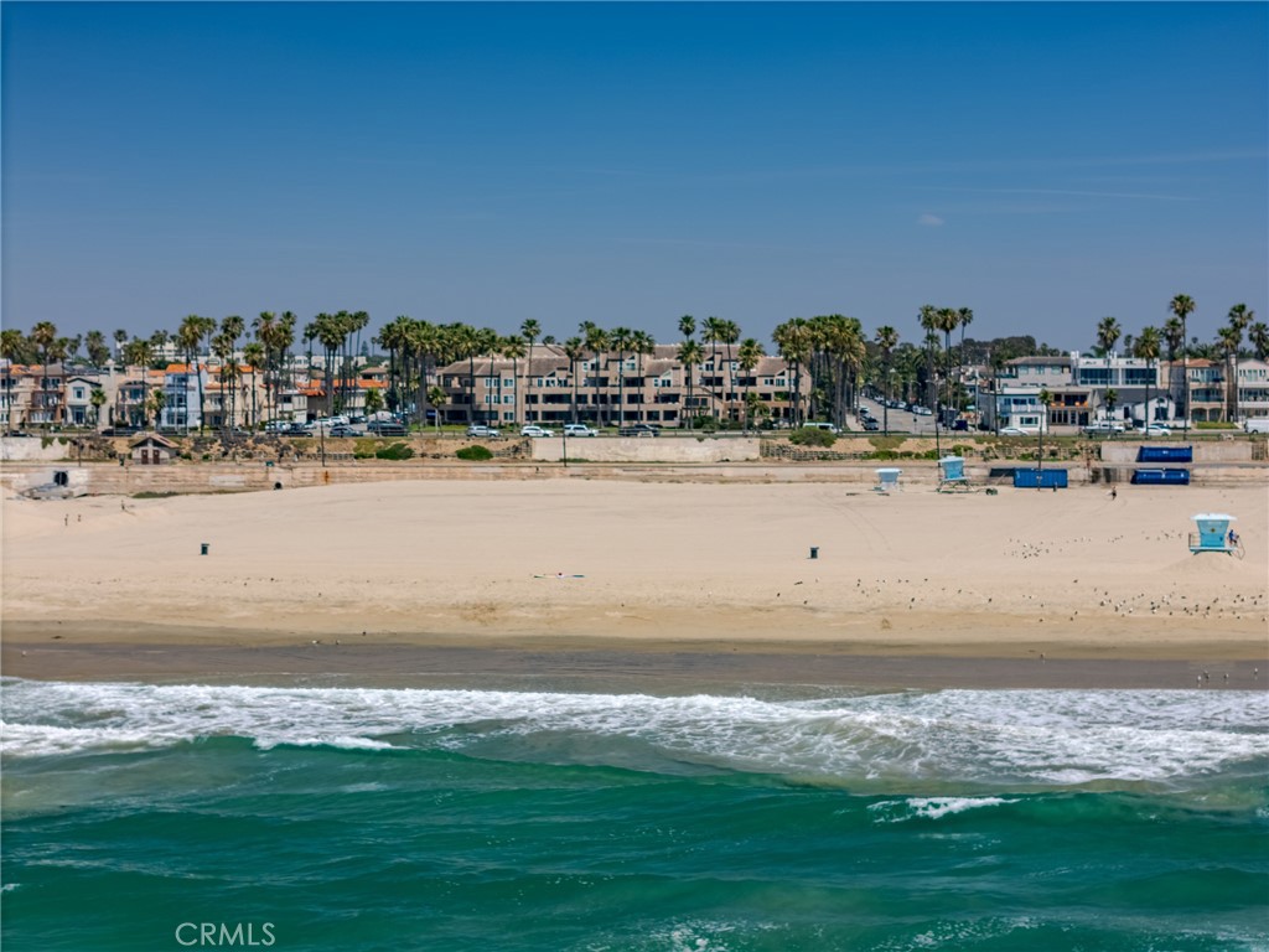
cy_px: 476
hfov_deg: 27.8
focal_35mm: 70
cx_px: 634
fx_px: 2566
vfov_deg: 21.0
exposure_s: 1/1600
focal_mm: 19.35
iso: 100
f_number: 2.8
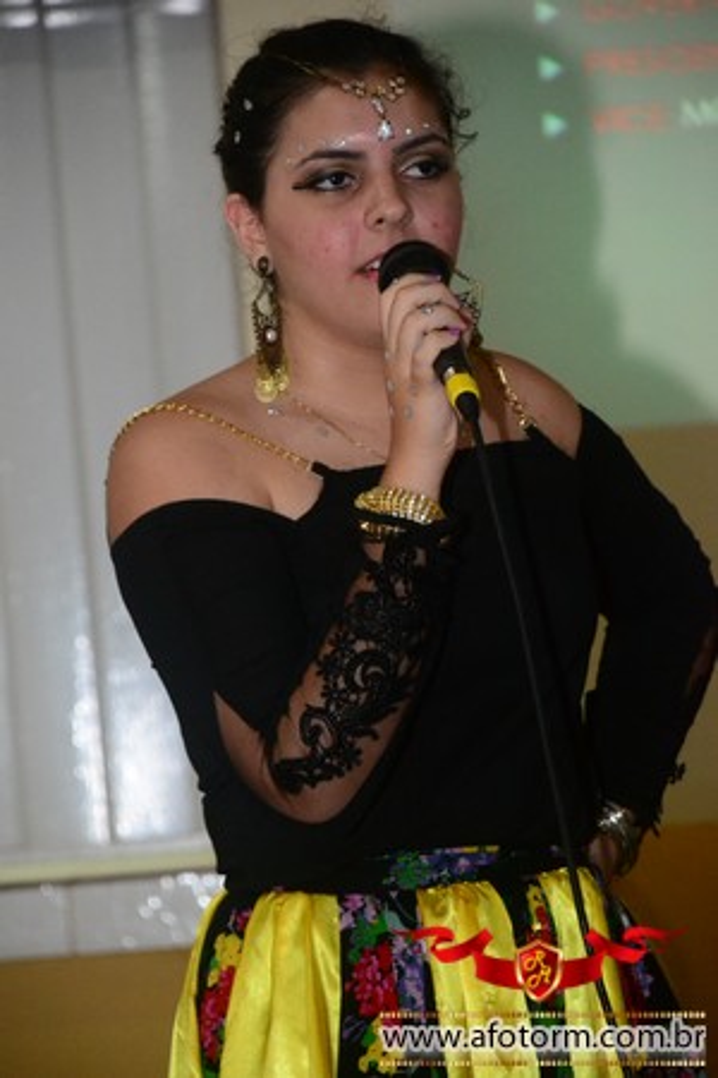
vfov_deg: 10.2
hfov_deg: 6.8
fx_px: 6058
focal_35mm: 202
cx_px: 359
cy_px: 539
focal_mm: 135
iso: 3200
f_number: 5.6
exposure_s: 1/80
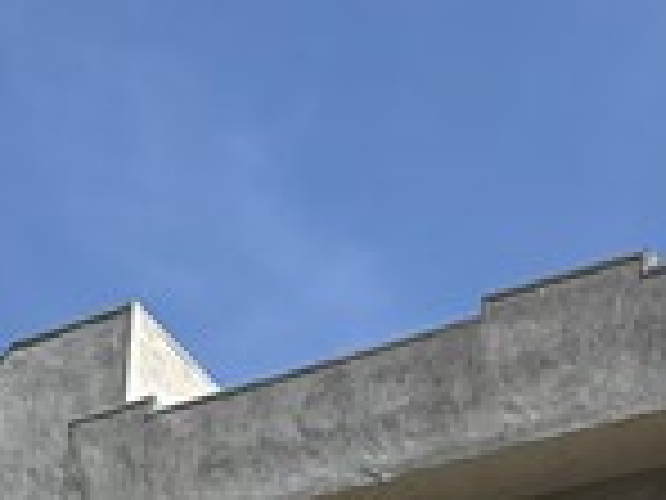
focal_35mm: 97
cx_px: 212
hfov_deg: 20.2
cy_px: 793
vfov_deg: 14.1
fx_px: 1866
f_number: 2.2
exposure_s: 1/1901
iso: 50
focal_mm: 2.22
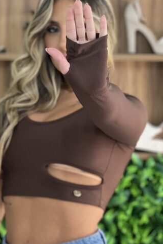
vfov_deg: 13.2
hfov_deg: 8.8
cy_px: 193
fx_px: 1053
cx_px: 64
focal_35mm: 155
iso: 160
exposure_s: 1/60
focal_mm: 9
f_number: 2.8
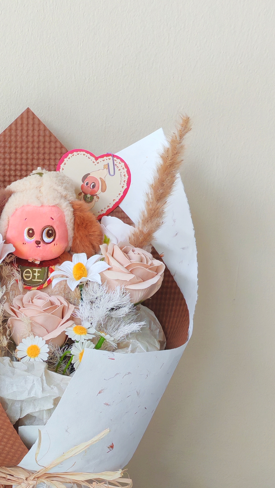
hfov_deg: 12.6
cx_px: 22
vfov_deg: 22.3
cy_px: 355
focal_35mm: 95
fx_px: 1231
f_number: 1.95
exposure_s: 1/100
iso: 200
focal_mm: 5.52
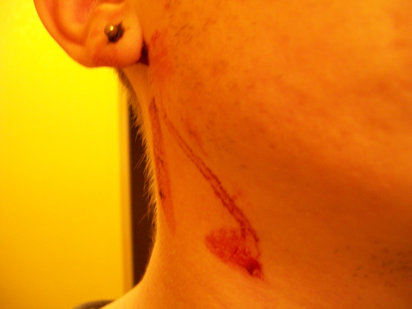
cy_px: 154
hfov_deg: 54.0
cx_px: 206
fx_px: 405
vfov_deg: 41.8
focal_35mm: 34
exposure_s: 1/15
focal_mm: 6.1
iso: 160
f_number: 2.7
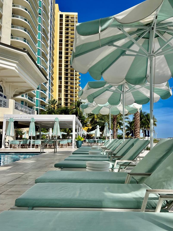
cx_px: 90
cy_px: 117
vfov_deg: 61.7
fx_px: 193
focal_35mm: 29
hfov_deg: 48.2
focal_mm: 5.7
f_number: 1.5
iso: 50
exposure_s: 1/6579
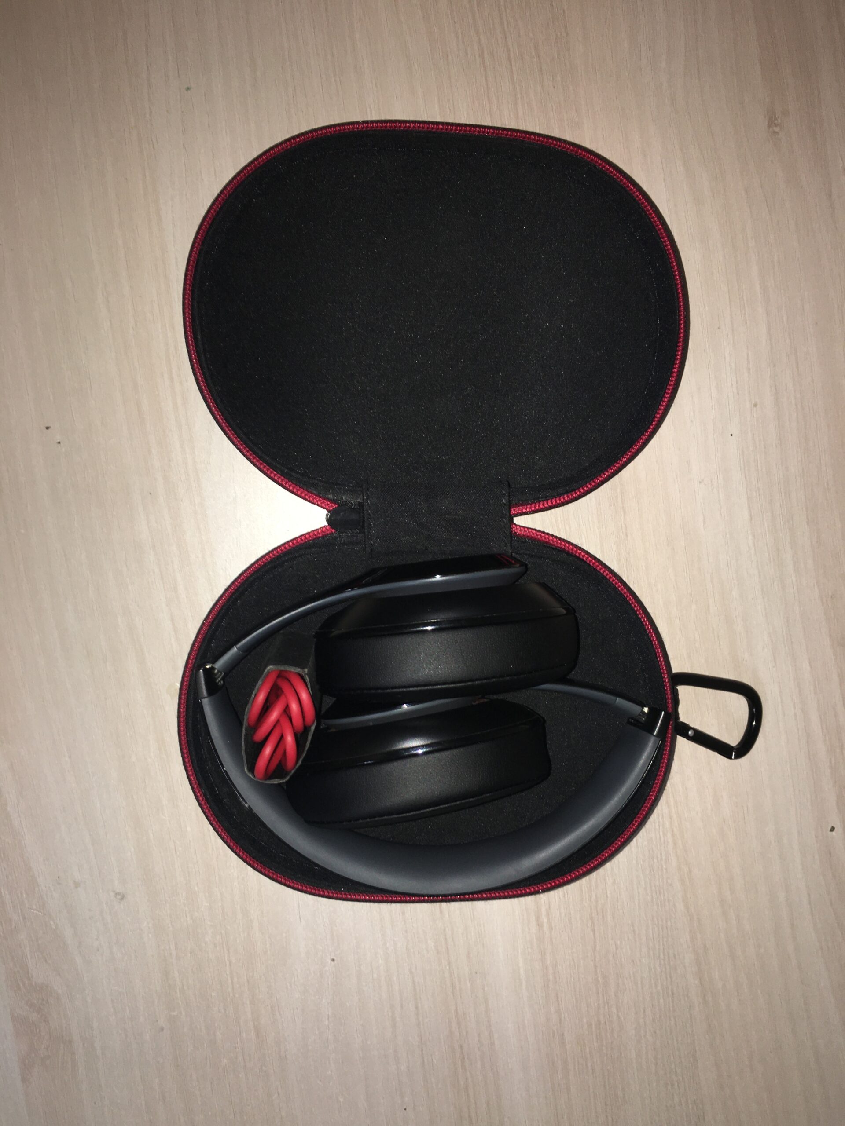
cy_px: 563
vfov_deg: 61.7
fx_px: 944
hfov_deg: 48.2
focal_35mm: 29
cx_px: 422
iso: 25
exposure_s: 1/26
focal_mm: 4.15
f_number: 2.2
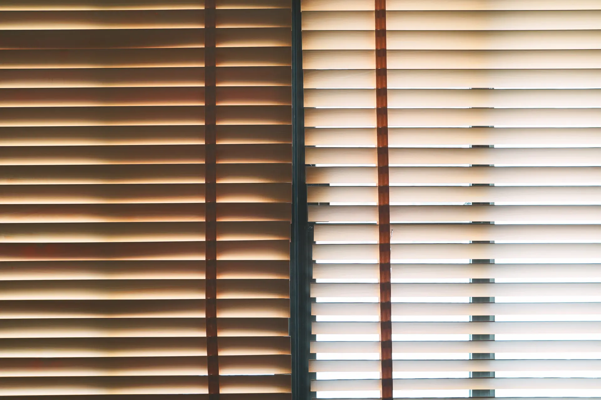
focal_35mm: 36
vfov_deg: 36.9
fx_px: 601
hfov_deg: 53.1
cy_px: 200
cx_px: 300
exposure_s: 1/20
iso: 100
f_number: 2.8
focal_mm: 36
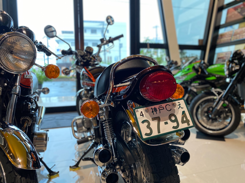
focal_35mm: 26
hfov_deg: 67.3
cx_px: 122
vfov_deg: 53.1
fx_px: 184
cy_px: 92
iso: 500
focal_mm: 4.25
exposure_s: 1/60
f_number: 1.8
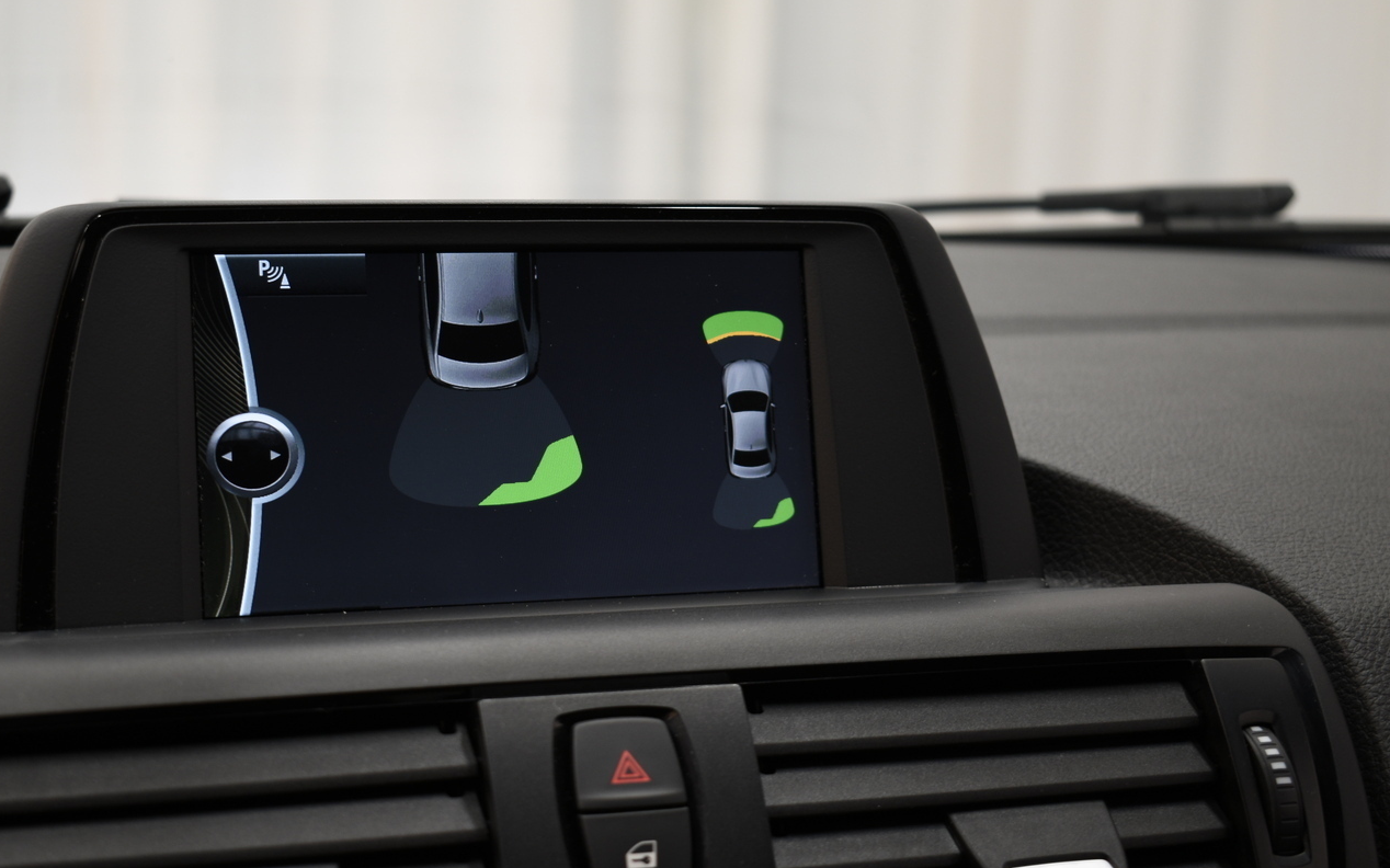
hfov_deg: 35.7
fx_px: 2146
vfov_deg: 22.9
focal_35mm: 57
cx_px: 525
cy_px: 403
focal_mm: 29
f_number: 4.2
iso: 200
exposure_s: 1/13
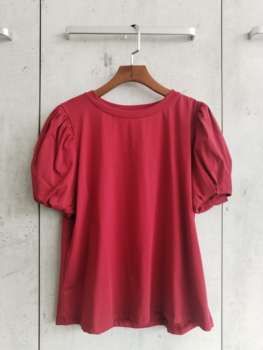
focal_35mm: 29
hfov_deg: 48.2
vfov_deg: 61.7
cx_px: 132
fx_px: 294
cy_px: 175
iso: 196
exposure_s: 1/100
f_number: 1.8
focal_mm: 4.75
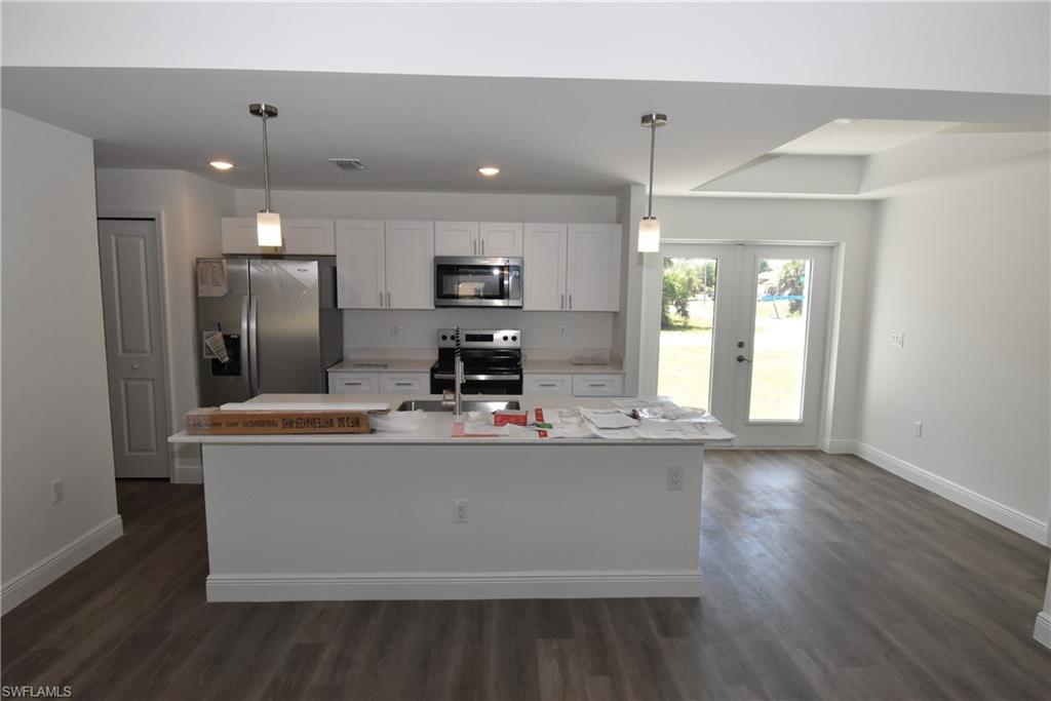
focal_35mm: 20
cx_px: 526
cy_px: 350
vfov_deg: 63.2
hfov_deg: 85.4
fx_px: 569
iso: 1600
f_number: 13
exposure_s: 1/200
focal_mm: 13
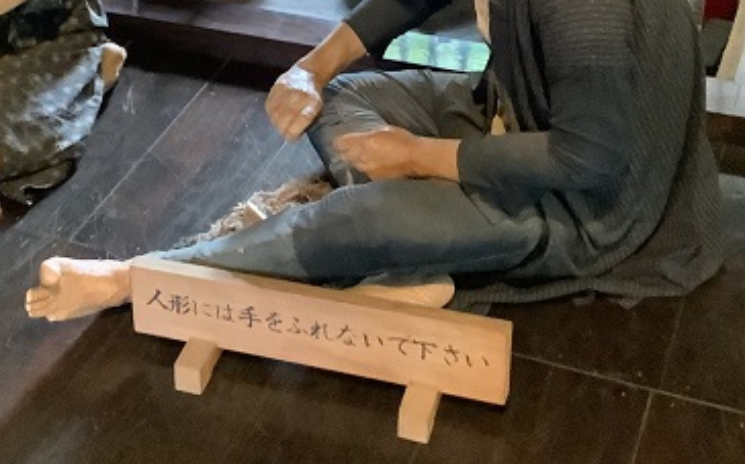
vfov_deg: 21.6
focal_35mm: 59
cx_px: 300
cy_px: 65
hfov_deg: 34.5
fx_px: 1197
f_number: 2.4
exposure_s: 1/25
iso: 640
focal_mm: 3.3
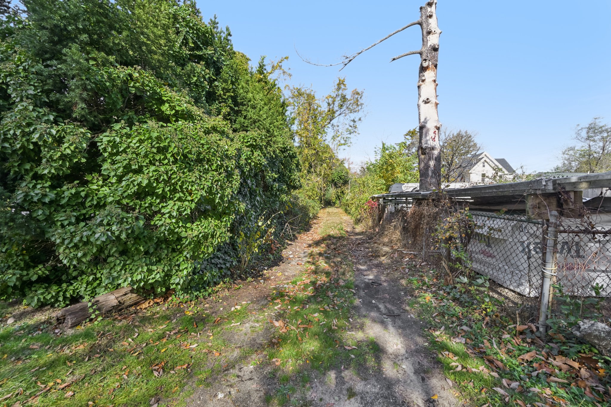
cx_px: 306
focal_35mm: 15
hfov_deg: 100.4
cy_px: 204
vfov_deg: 77.3
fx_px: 255
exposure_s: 1/80
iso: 100
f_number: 8
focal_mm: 15
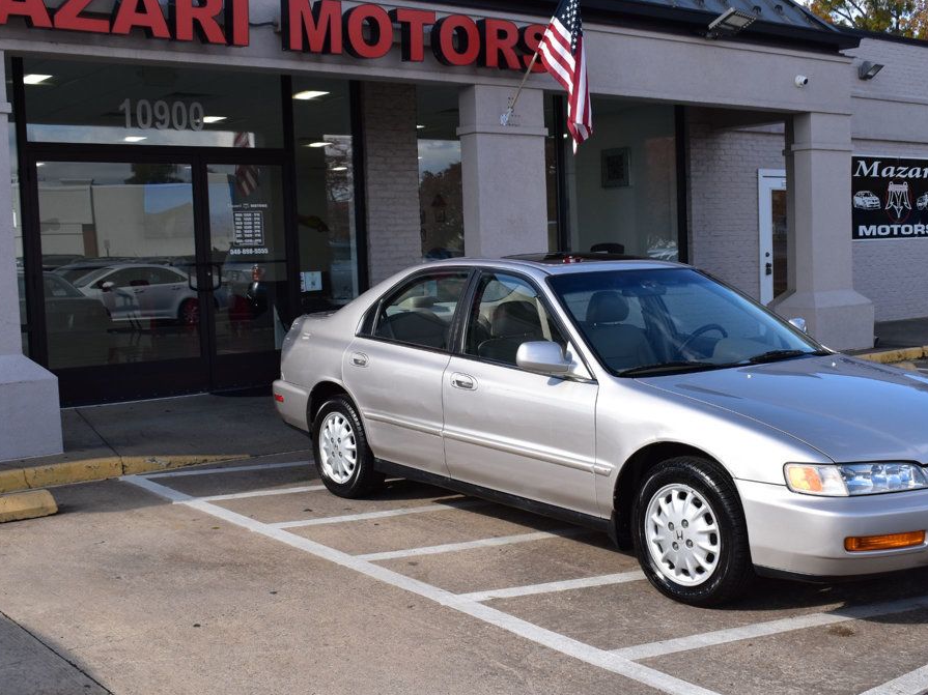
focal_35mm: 45
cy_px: 352
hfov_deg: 42.4
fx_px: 1194
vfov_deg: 32.5
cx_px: 507
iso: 400
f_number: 11
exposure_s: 1/400
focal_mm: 27
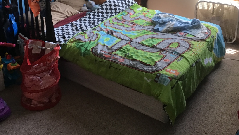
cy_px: 17
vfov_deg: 25.3
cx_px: 110
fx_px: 292
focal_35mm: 46
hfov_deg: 44.5
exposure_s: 1/30
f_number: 2.4
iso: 25
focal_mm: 3.3
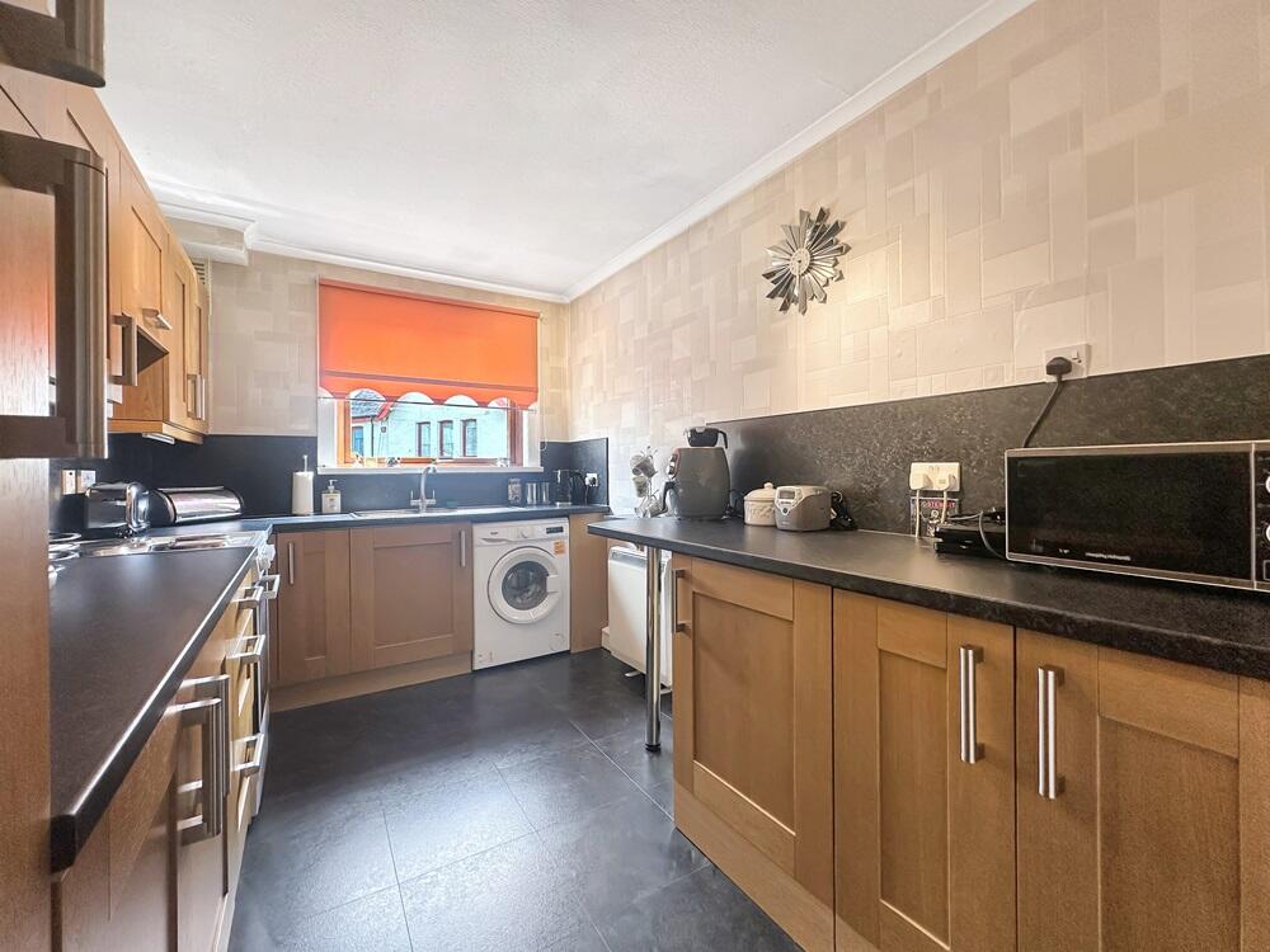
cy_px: 476
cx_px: 635
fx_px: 514
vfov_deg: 85.7
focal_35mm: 14
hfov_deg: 102.1
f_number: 2.2
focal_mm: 2.22
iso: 50
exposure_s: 1/100
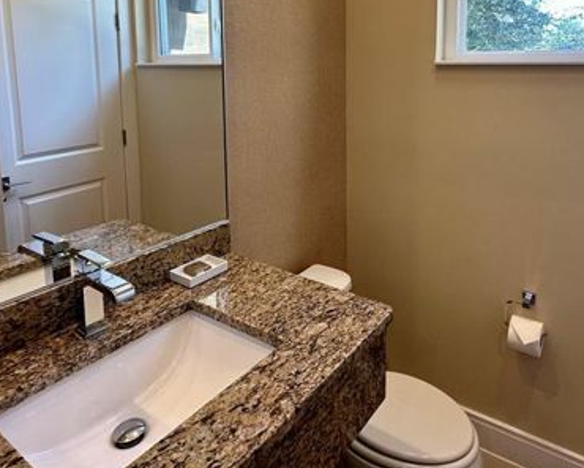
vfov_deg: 52.6
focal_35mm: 26
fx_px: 449
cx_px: 343
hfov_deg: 65.6
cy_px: 119
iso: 100
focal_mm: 2.22
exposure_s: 1/120
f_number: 2.2
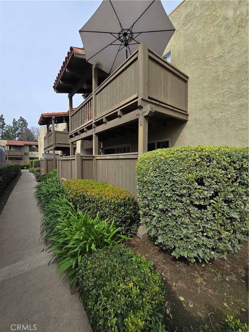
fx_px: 125
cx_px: 124
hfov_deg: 89.9
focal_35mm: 13
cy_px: 166
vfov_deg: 106.2
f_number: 2.2
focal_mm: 2.2
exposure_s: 1/2000
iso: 50
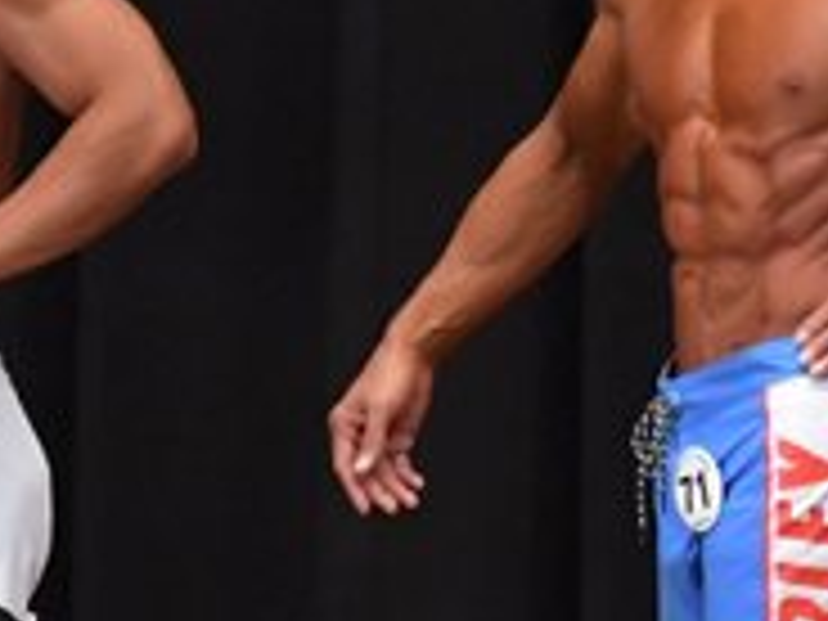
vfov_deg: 1.7
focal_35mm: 877
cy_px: 490
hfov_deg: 2.3
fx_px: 20977
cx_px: -272
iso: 6400
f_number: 5.6
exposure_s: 1/400
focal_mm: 145
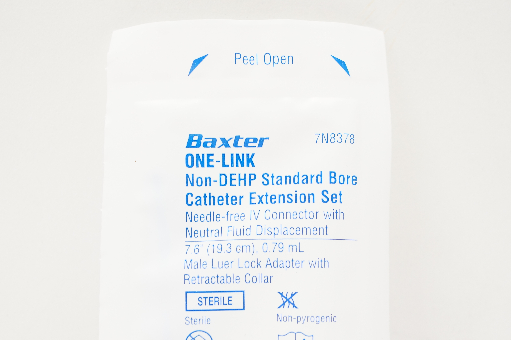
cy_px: 170
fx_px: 978
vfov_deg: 19.7
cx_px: 256
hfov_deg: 29.3
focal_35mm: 69
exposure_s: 1/125
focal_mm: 46
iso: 1600
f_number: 6.3
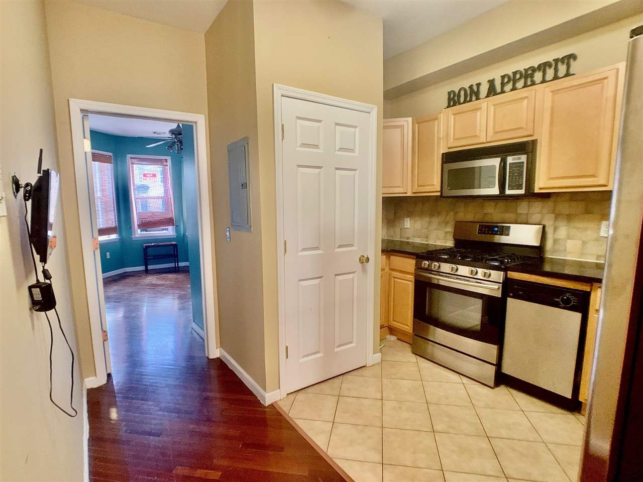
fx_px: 483
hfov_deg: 67.3
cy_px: 241
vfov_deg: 53.1
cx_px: 322
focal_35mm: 26
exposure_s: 1/30
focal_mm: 4.25
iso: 500
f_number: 1.8
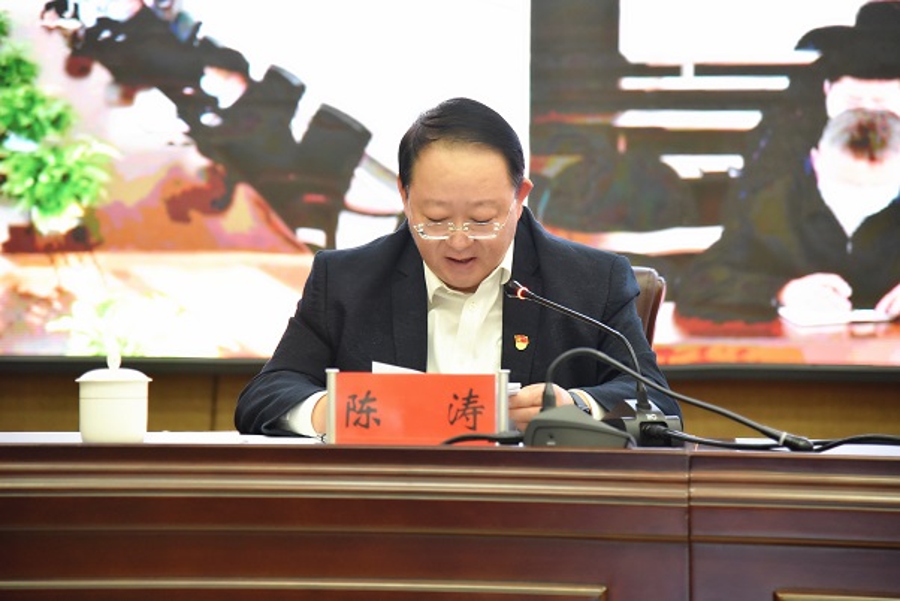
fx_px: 2626
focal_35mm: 105
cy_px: 300
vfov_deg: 13.1
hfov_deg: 19.4
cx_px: 450
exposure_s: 1/125
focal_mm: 105
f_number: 4
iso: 3200
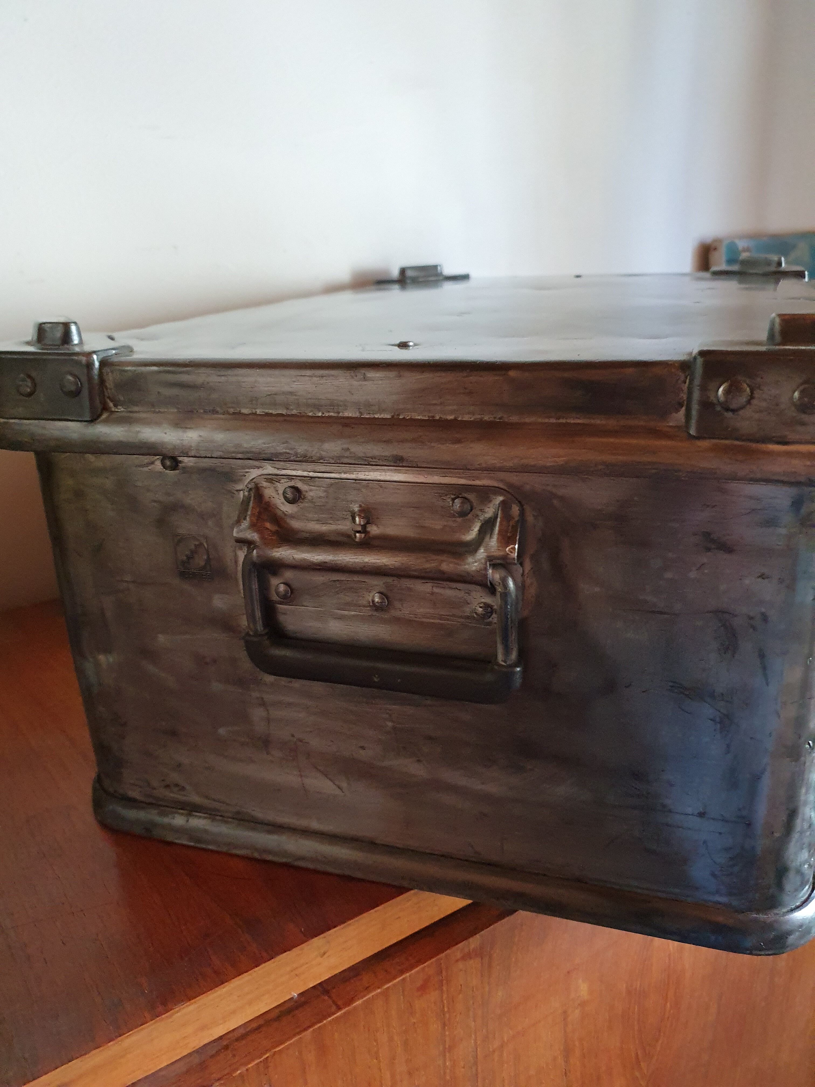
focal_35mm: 26
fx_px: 816
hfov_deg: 53.1
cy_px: 544
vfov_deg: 67.3
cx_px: 408
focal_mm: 4.32
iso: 500
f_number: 1.5
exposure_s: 1/50
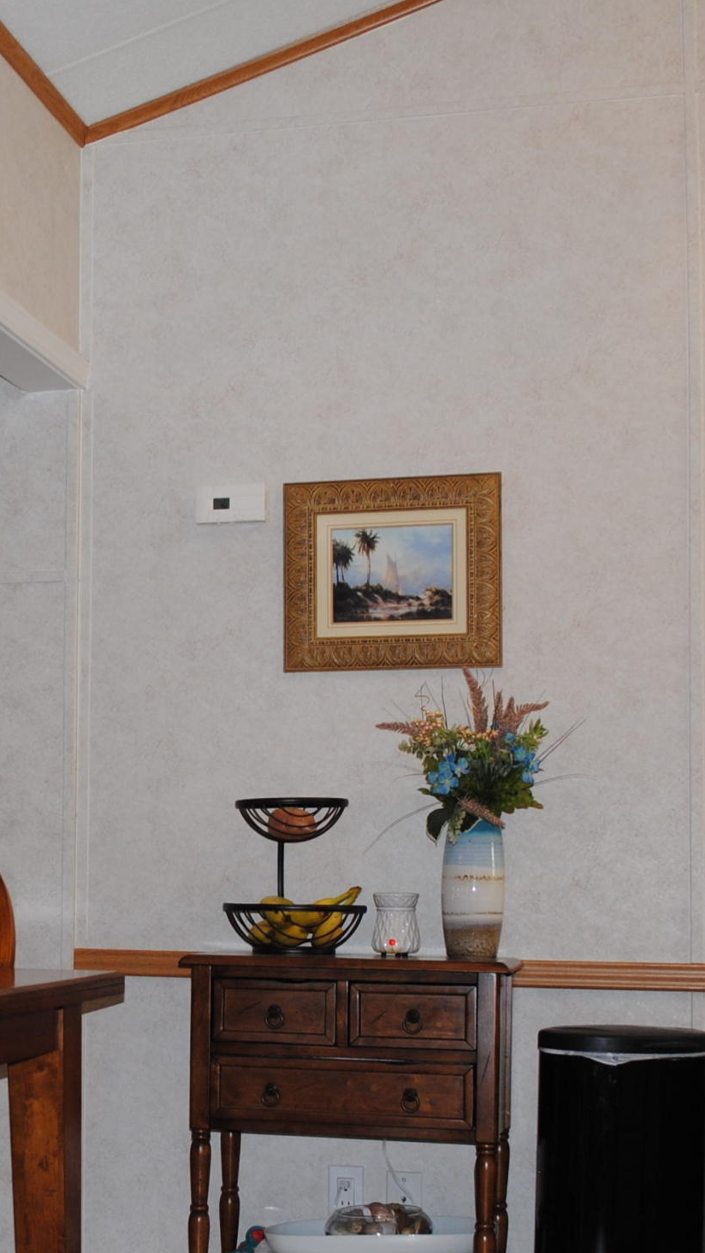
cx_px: 46
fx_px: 1928
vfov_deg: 35.8
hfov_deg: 20.2
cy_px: 792
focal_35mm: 58
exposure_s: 1/60
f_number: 3.5
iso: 200
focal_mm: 18
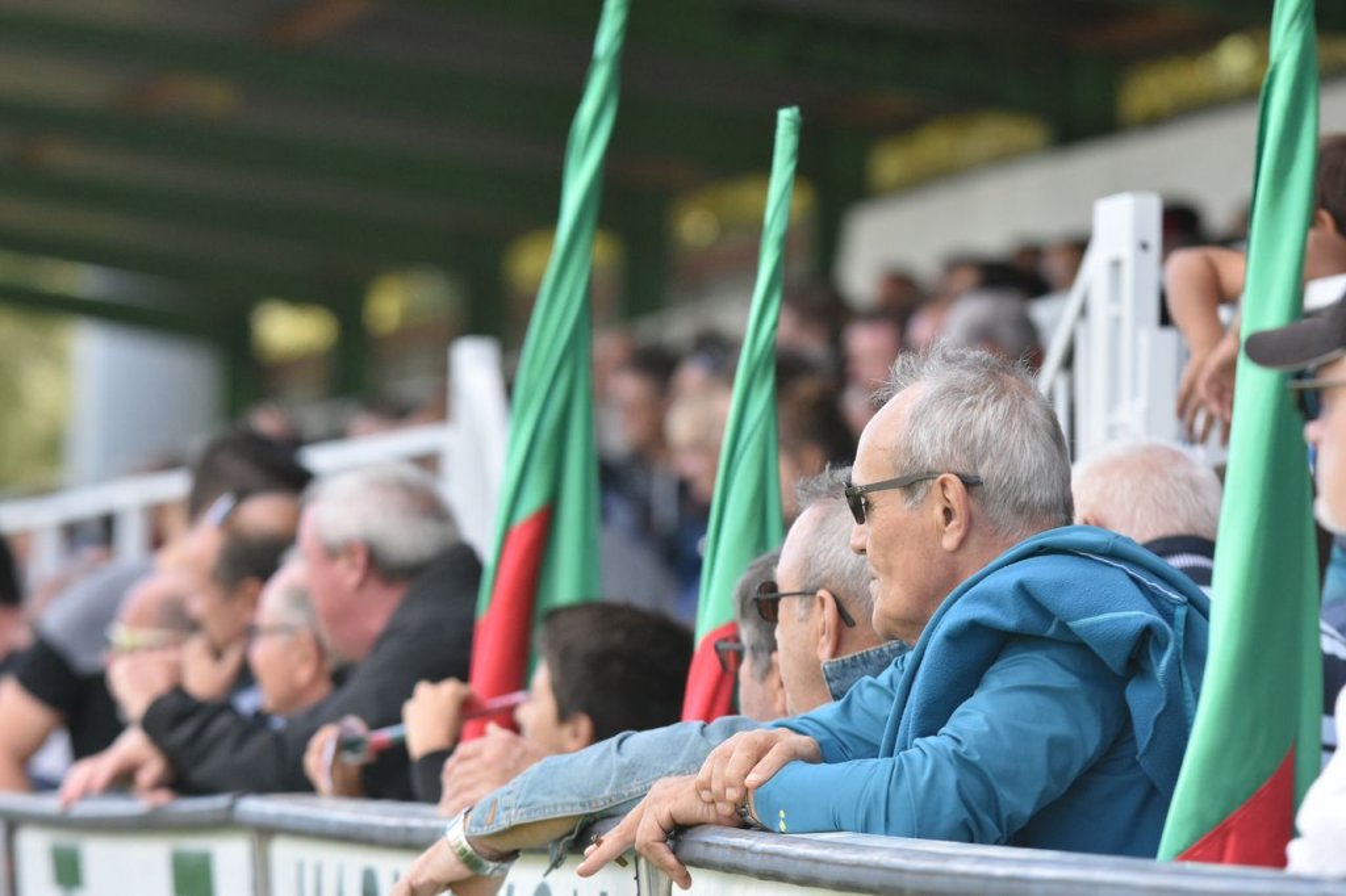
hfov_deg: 7.4
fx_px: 10371
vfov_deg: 4.9
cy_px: 448
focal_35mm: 278
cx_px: 673
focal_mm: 185
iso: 1000
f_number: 5
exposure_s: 1/1600
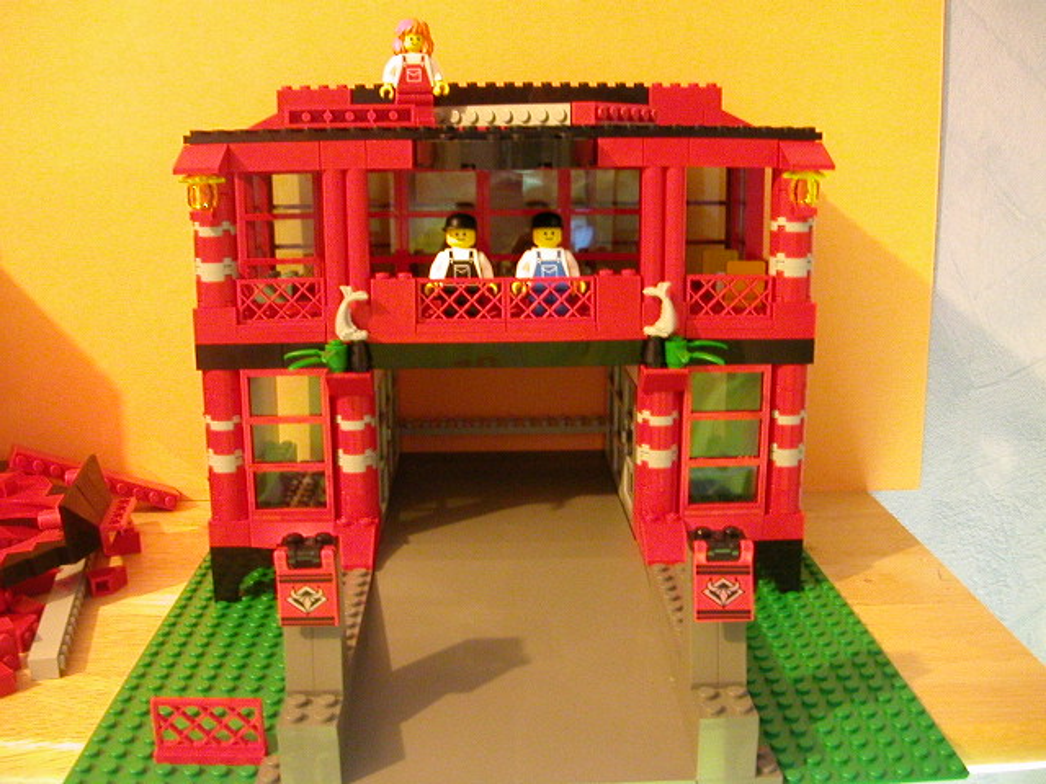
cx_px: 523
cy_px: 392
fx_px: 1118
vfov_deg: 38.7
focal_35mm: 37
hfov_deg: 50.1
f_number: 2.7
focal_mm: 5.6
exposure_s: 1/2.1
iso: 400
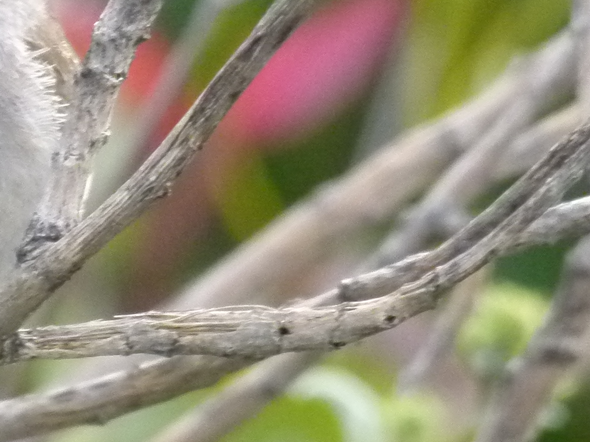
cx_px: -34
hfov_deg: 1.0
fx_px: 33878
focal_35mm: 1988
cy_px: 77
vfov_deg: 0.7
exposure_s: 1/500
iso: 500
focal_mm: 107.9
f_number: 5.2
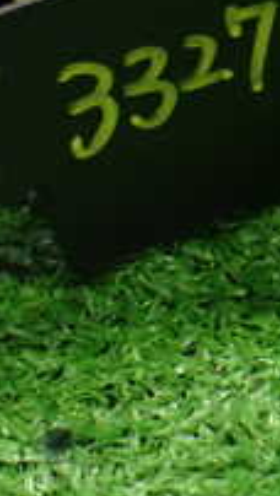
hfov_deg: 12.0
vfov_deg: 20.9
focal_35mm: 97
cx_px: 400
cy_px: -49
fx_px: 1277
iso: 800
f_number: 2.3
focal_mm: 5.4
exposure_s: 1/50
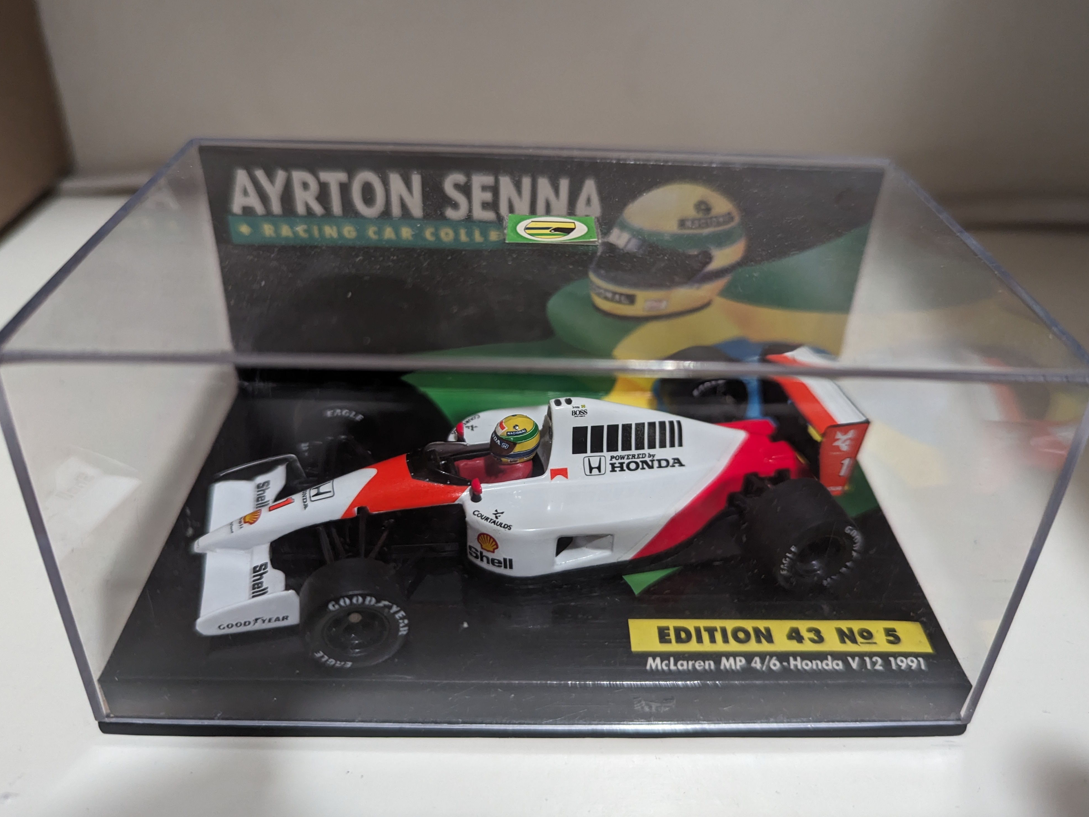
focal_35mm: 25
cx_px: 547
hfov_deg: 69.4
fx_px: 787
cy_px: 418
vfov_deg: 54.9
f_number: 1.85
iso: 1055
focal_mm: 6.81
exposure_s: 1/68
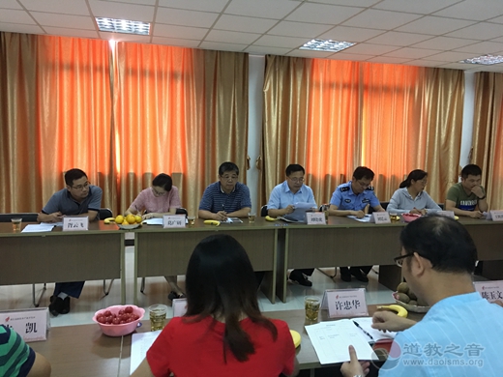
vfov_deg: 48.2
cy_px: 188
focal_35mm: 29
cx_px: 252
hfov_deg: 61.7
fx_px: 421
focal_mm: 4.15
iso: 80
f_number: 2.2
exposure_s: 1/10
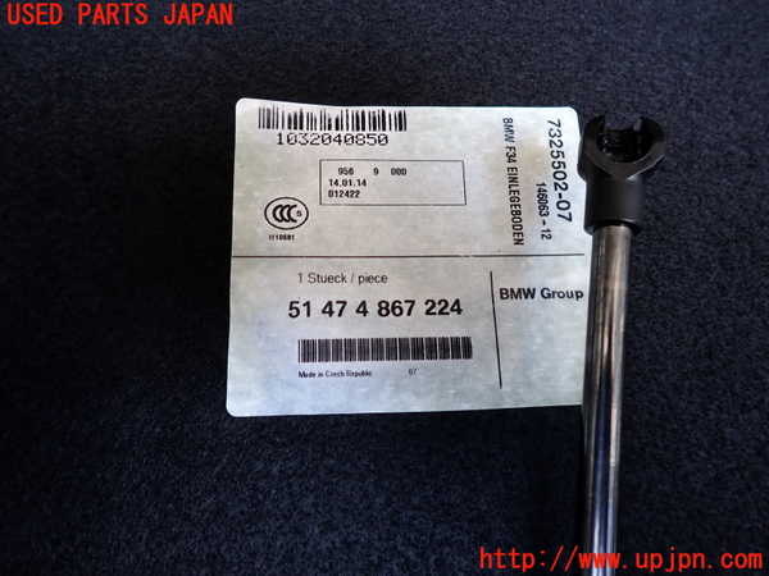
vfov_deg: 54.9
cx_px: 384
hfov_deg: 69.4
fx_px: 555
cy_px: 288
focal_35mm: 25
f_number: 2
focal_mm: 4.5
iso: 125
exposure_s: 1/60
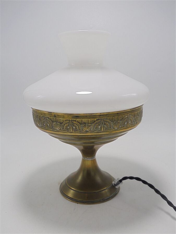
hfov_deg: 41.8
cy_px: 117
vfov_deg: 54.0
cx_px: 88
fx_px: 230
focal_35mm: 34
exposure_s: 1/80
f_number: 4
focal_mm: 6.1
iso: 100
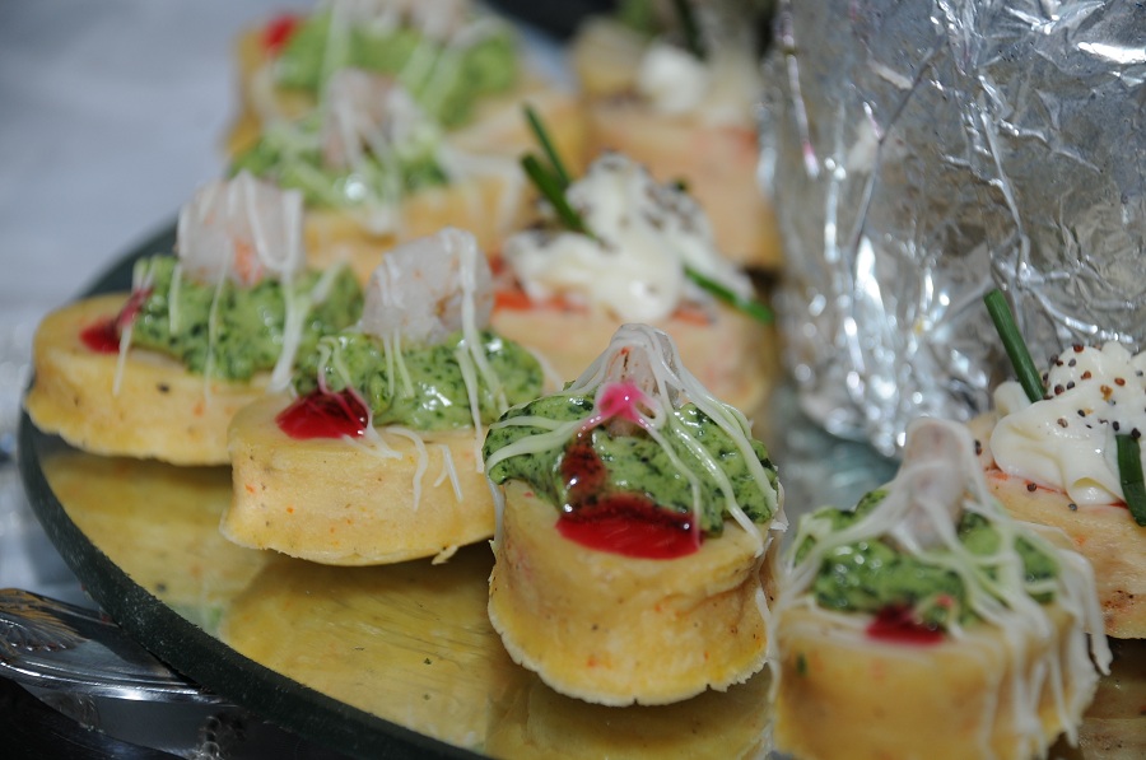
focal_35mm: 202
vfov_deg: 6.8
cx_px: 573
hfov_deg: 10.2
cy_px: 380
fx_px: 6436
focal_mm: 135
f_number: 5.6
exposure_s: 1/60
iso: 200
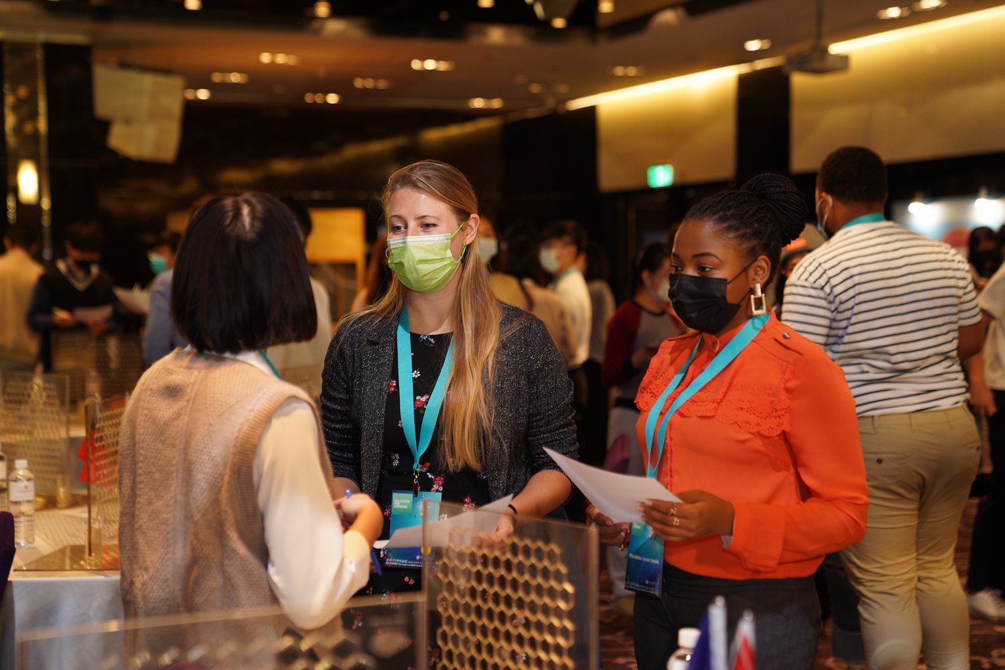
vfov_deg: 20.3
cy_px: 335
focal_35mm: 67
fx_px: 1870
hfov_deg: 30.1
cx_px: 502
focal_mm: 67
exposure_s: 1/200
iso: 1600
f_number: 2.8
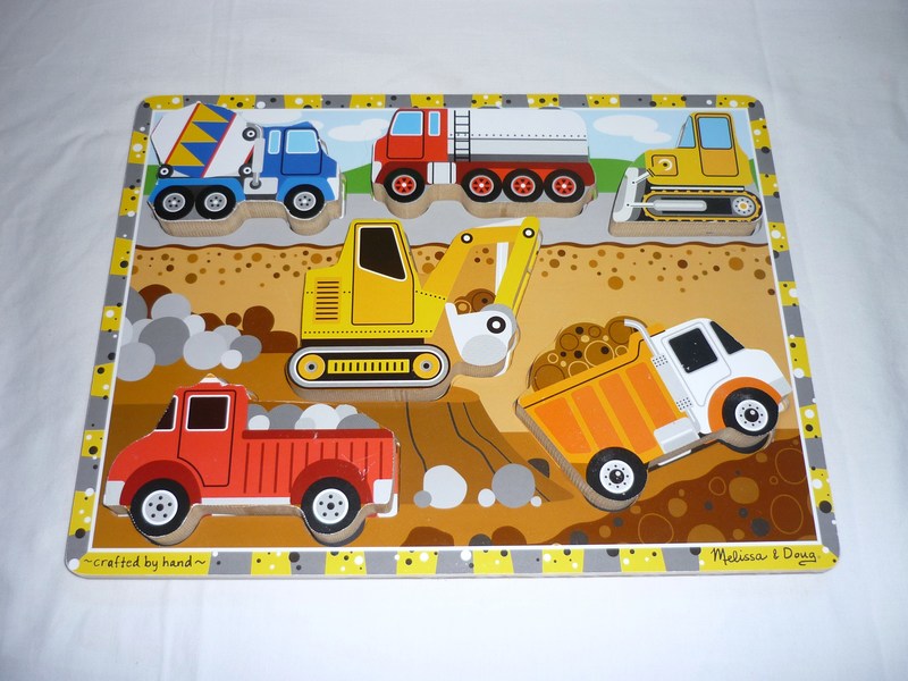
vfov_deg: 42.9
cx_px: 454
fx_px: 866
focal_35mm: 33
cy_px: 340
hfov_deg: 55.4
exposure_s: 1/30
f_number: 2.8
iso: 100
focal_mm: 5.5
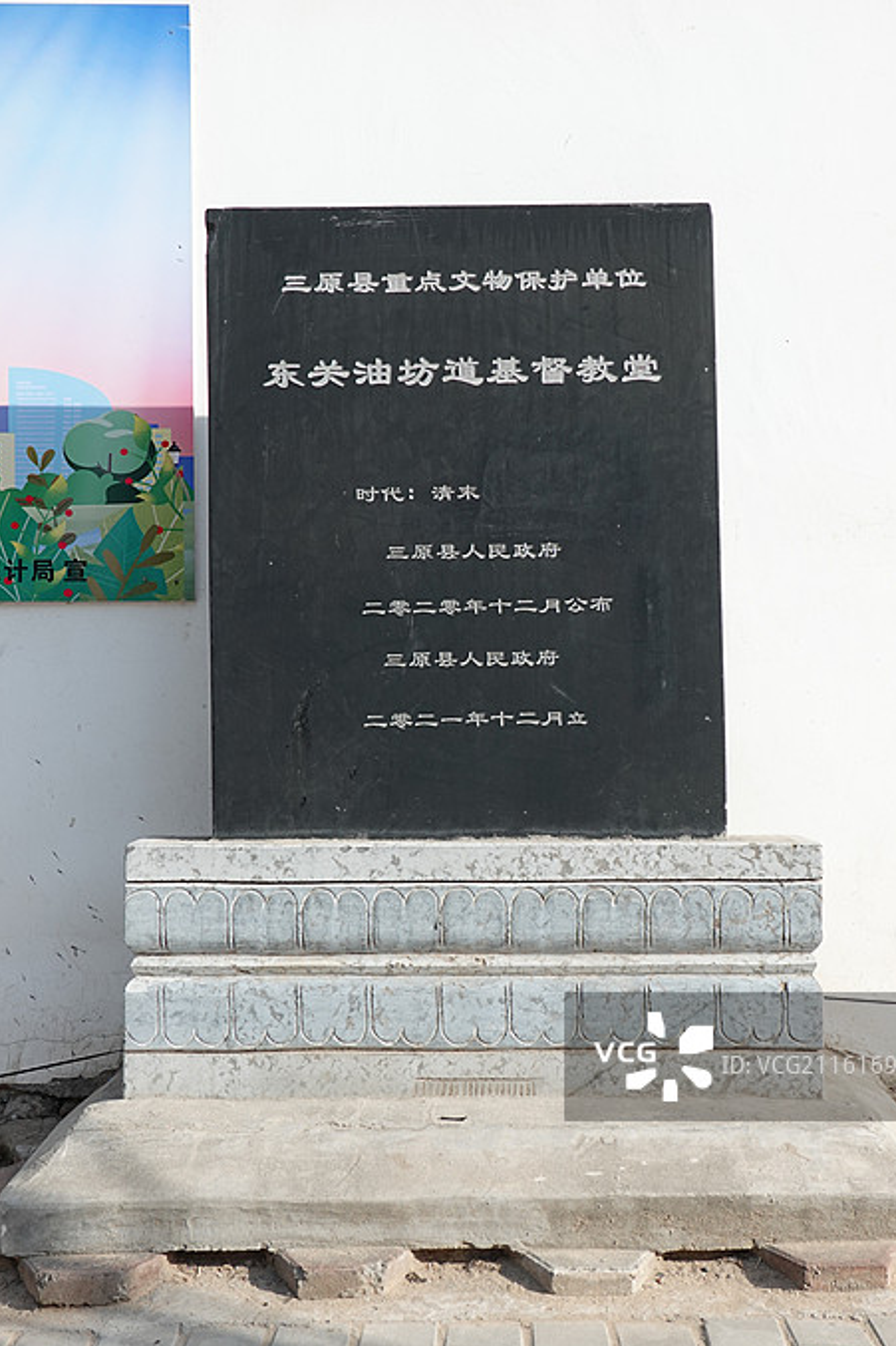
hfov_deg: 34.2
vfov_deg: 49.6
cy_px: 684
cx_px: 478
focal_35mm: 39
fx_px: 1457
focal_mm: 12.25
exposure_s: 1/320
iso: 125
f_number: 5.6
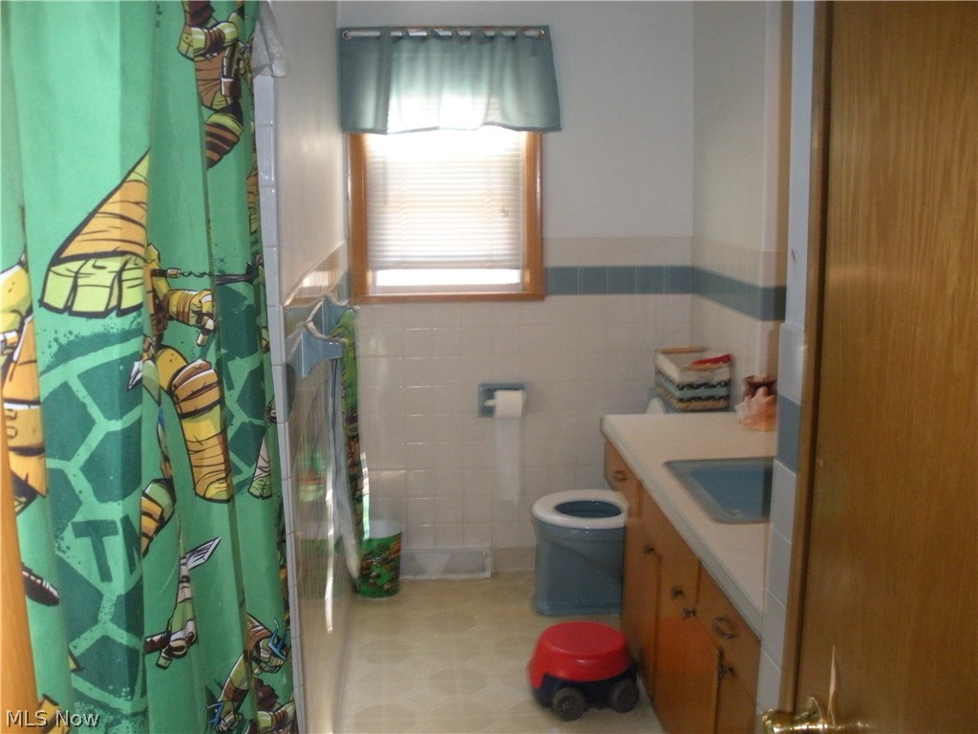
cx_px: 489
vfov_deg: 39.7
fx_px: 1017
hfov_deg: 51.4
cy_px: 367
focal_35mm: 36
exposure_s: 1/26
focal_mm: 6.3
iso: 400
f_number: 3.5
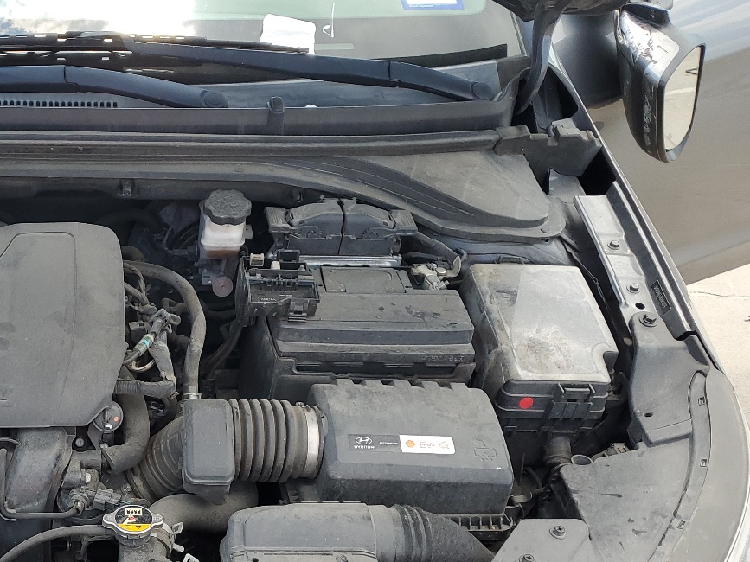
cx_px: 72
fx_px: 1040
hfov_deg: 37.1
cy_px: 477
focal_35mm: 48
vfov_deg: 29.3
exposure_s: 1/625
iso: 50
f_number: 1.5
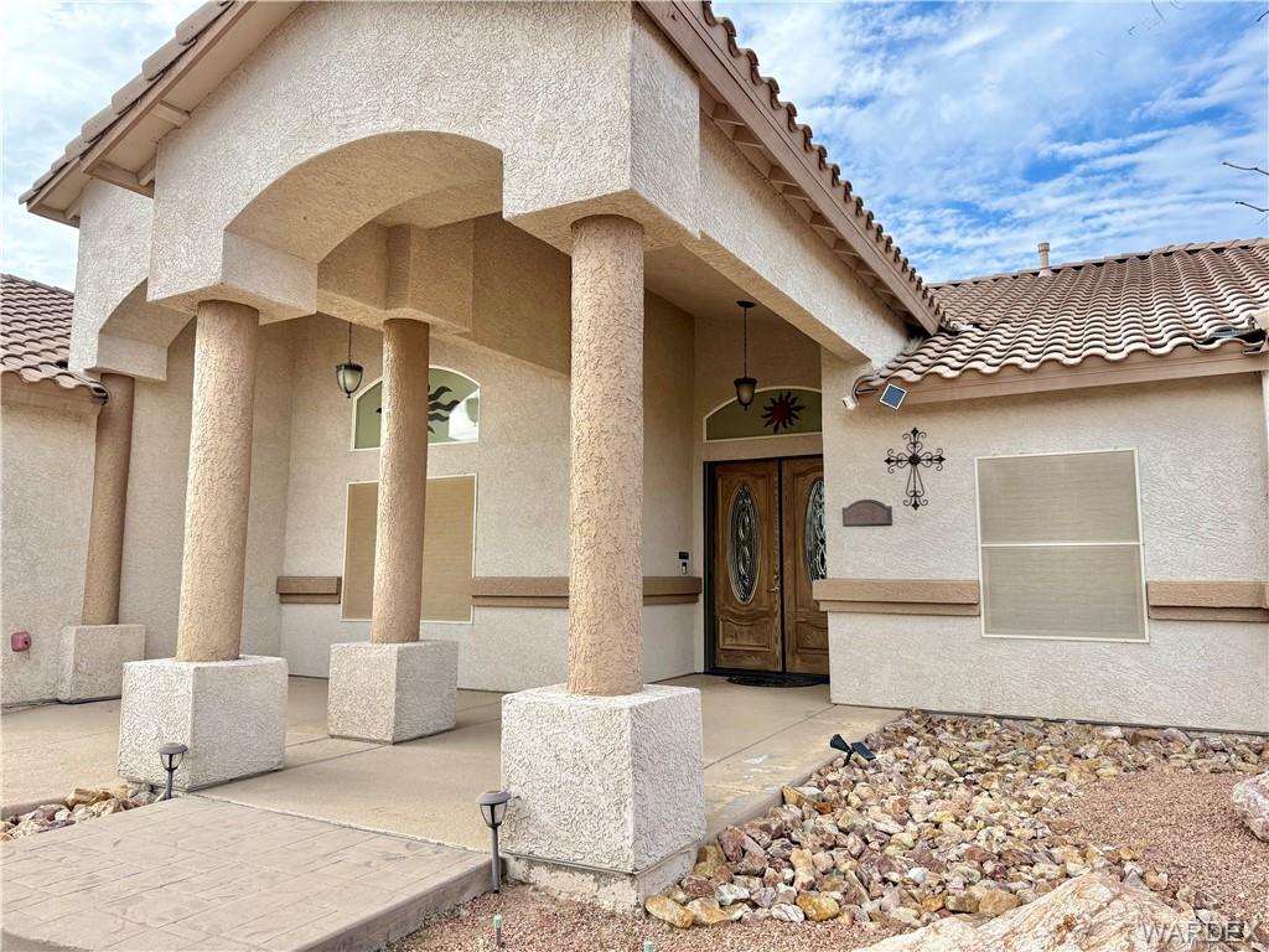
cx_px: 634
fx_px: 880
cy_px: 476
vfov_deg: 56.8
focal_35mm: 24
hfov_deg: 71.6
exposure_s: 1/2169
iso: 100
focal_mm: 6.76
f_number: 1.78
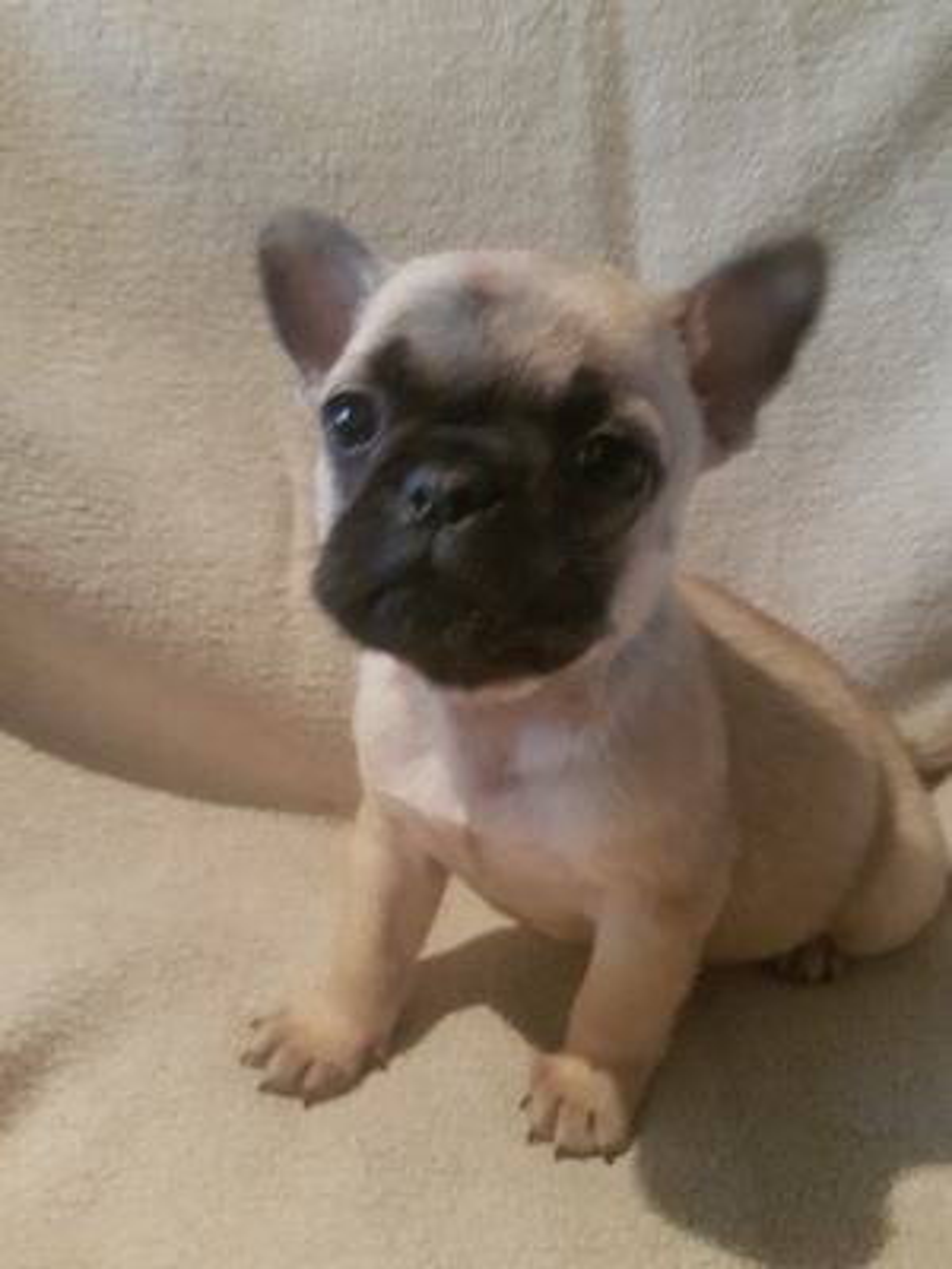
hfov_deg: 53.1
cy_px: 634
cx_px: 476
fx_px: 953
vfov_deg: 67.3
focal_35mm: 26
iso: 250
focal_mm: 4.2
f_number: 1.7
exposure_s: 1/10
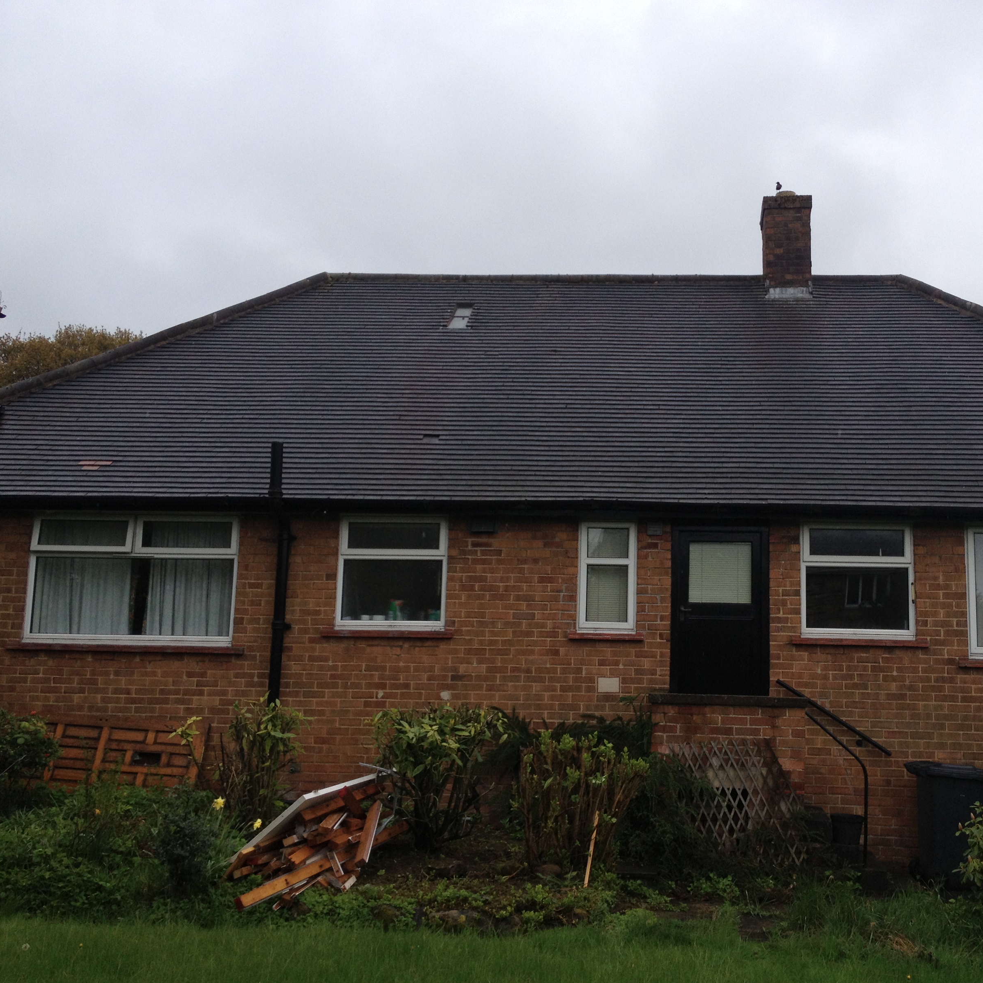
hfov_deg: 39.7
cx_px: 633
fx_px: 1349
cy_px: 500
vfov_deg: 40.0
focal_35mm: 42
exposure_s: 1/1022
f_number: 2.4
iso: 50
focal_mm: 4.28
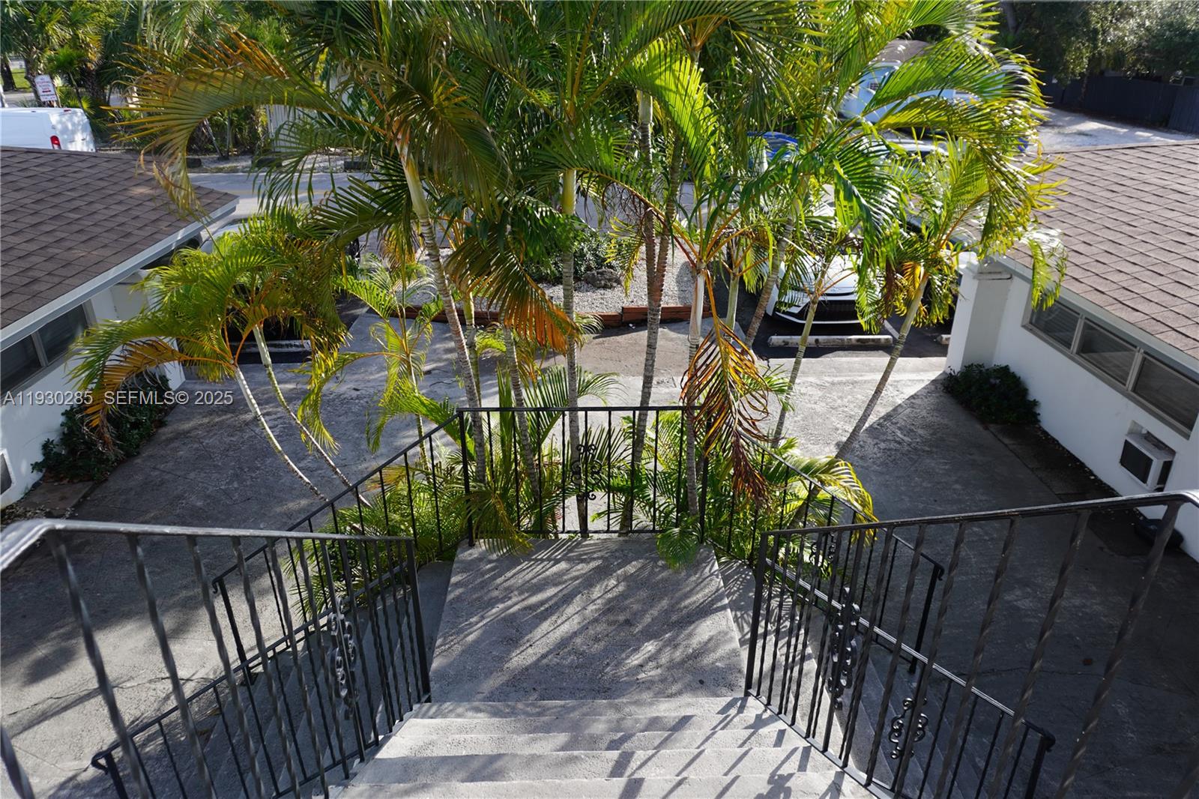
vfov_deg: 53.1
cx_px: 600
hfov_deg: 73.8
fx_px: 799
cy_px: 400
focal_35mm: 24
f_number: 5
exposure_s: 1/200
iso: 100
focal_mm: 16
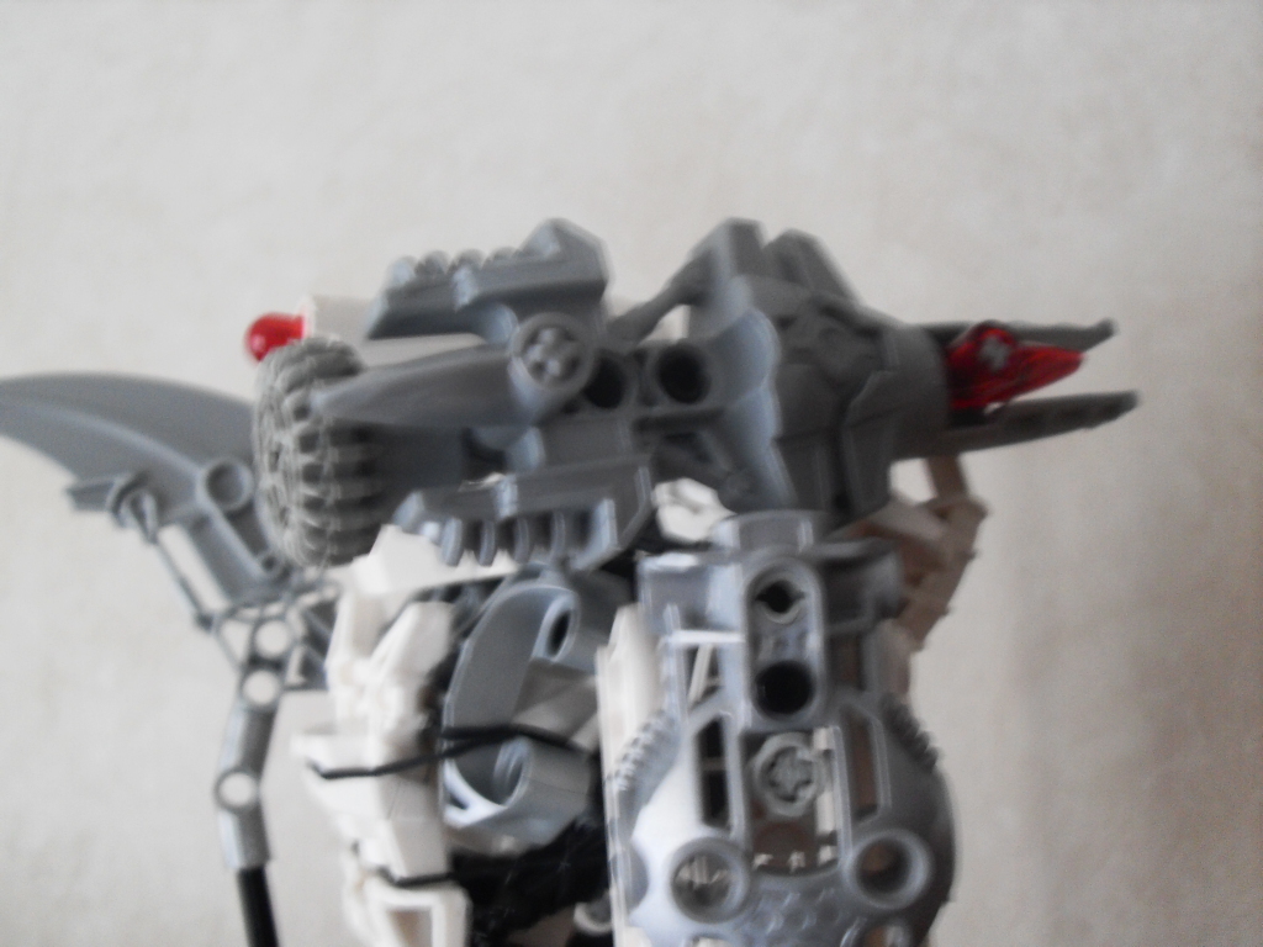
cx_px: 632
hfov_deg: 50.1
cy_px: 474
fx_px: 1350
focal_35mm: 37
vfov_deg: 38.7
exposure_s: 1/4
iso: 200
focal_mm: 6.3
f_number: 2.8
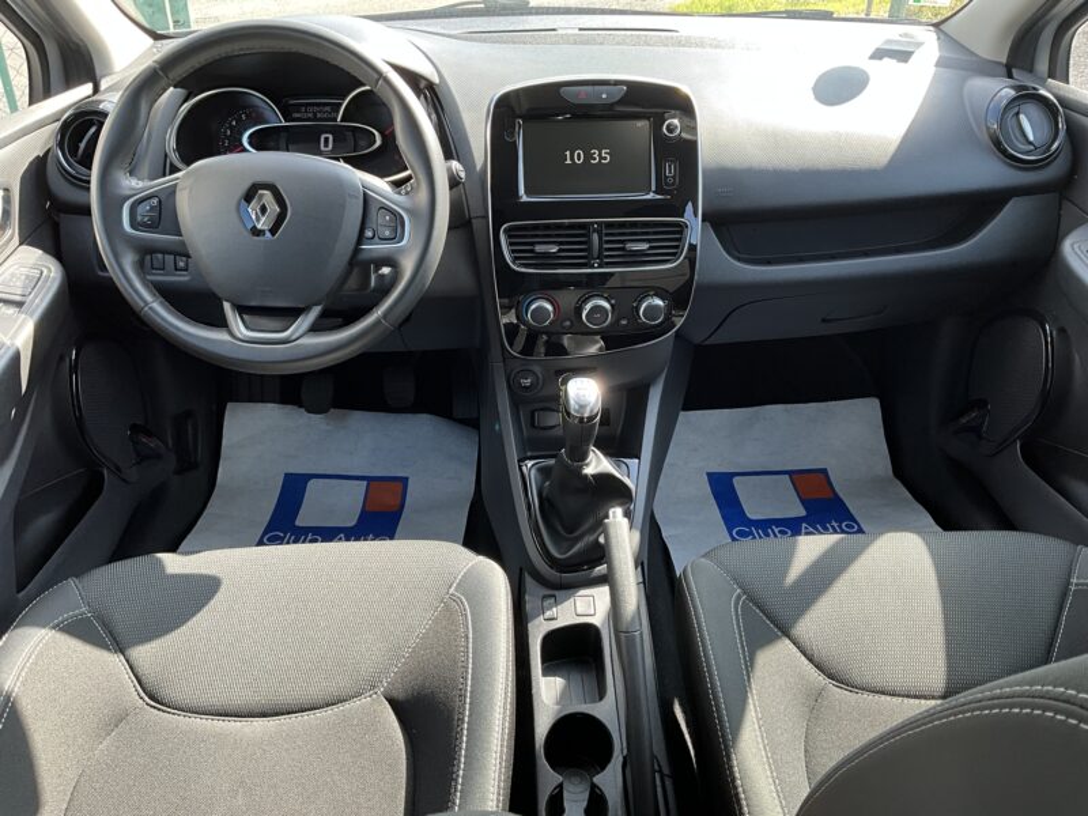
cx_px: 544
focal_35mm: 29
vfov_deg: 48.2
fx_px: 911
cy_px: 408
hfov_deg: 61.7
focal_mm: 3
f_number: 1.8
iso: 32
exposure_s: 1/122
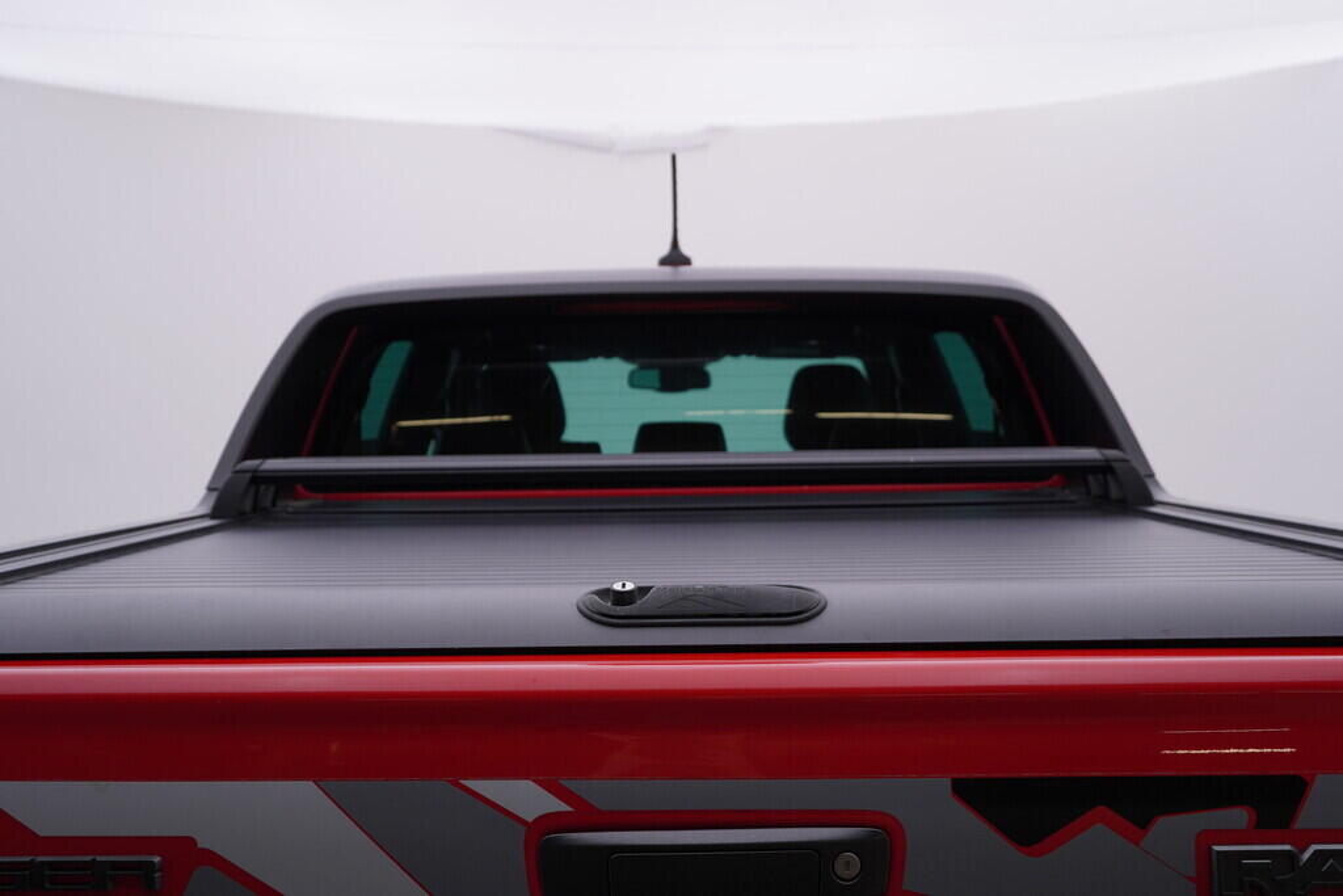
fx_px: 1343
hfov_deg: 53.1
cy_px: 448
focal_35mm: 36
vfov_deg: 36.9
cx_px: 672
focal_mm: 24
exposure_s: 1/100
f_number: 4.5
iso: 125
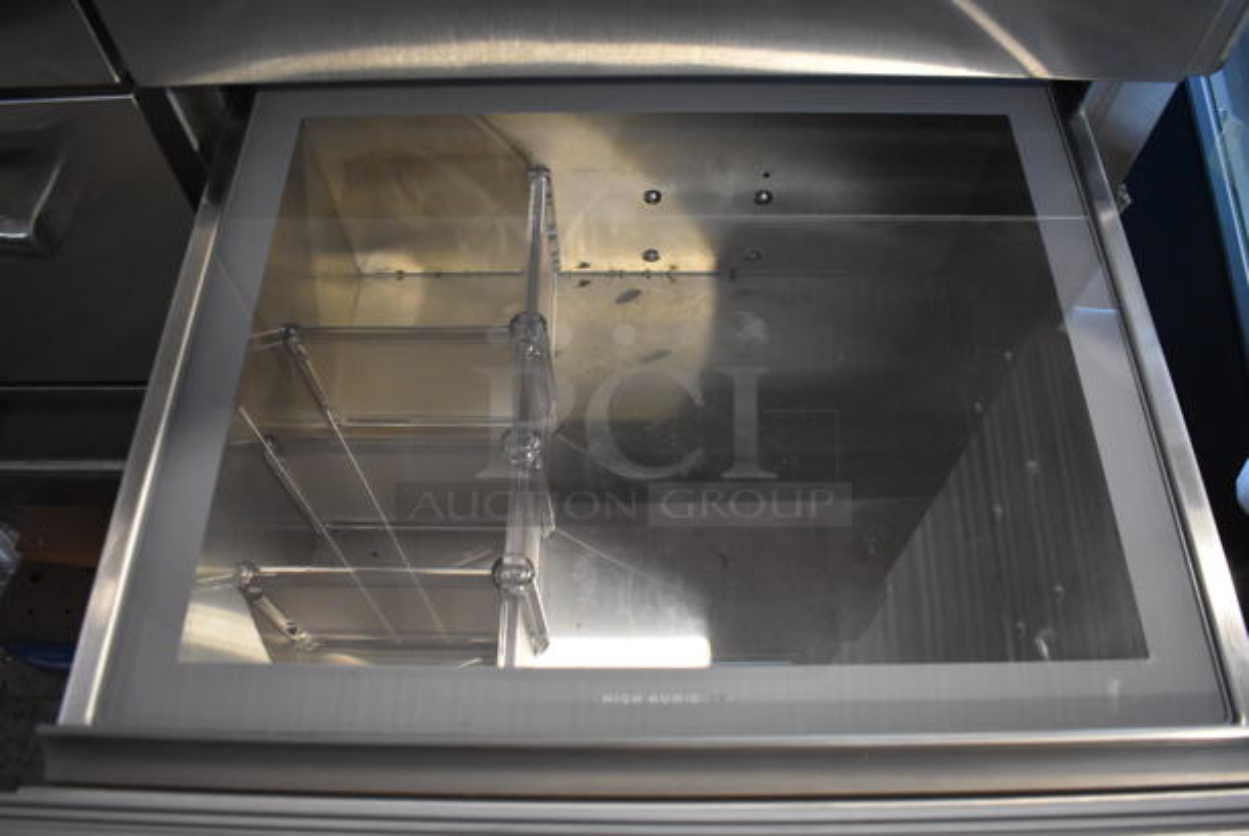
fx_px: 938
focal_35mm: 27
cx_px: 624
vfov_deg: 48.0
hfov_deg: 67.3
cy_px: 418
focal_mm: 18
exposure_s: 1/125
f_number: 3.5
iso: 3200
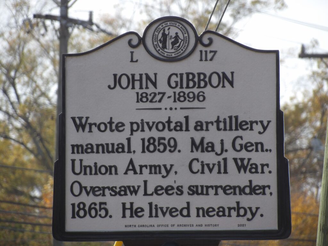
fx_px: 5723
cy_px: 123
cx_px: 164
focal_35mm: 604
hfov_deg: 3.3
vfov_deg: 2.5
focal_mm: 108.3
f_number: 4.2
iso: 100
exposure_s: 1/419
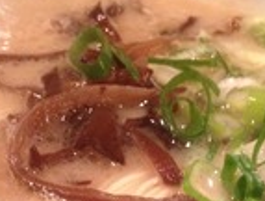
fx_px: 729
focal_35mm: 95
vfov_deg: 15.1
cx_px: 188
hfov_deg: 20.5
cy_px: 246
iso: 400
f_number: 2.4
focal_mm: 4.28
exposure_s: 1/17
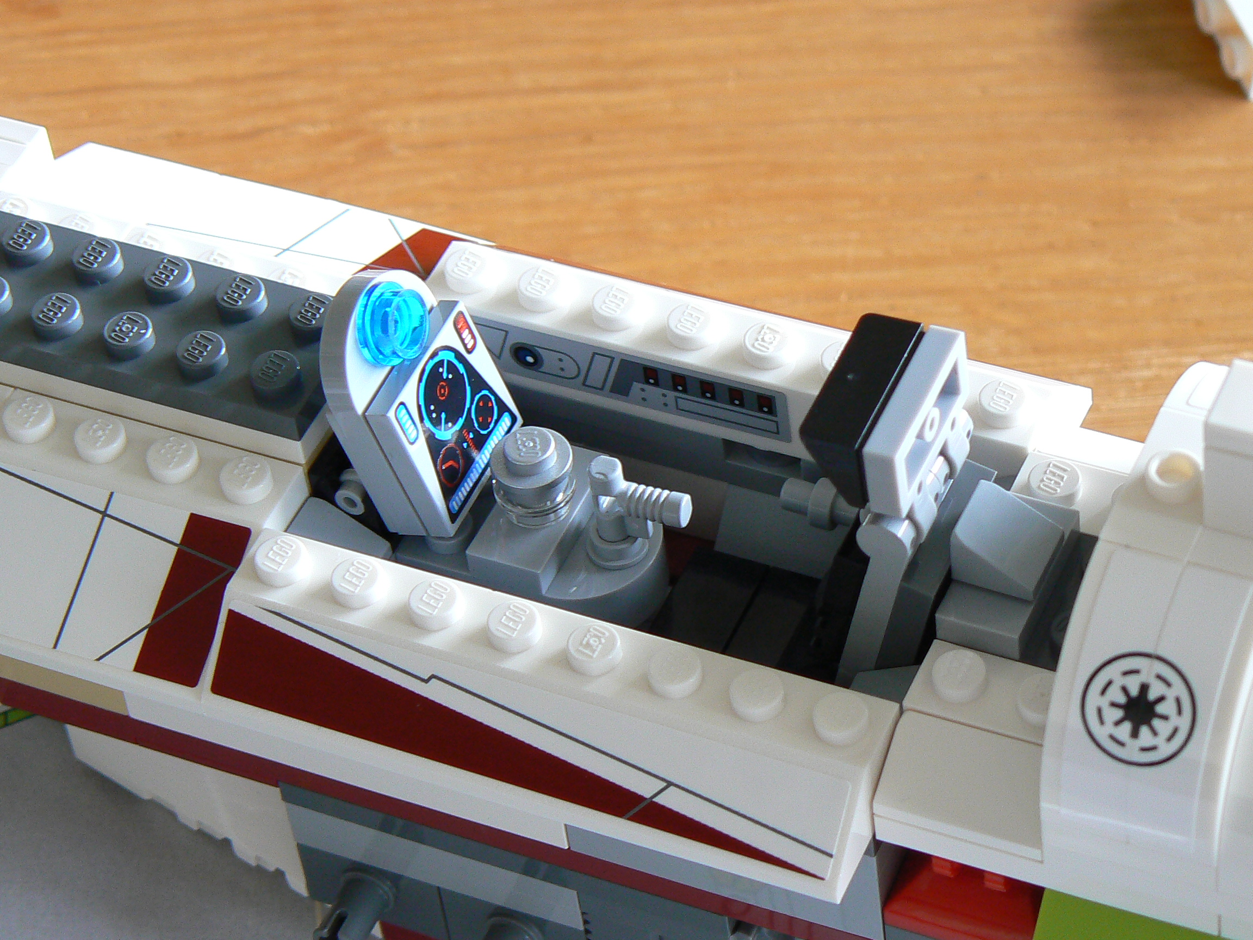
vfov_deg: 12.8
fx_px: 4199
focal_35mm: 116
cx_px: 626
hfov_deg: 17.0
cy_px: 470
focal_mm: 15.8
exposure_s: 1/4
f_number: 3.2
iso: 100
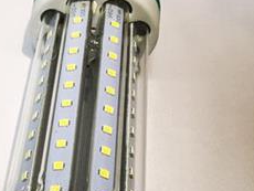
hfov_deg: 28.2
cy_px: 103
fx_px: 463
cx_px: -19
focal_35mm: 63
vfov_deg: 23.3
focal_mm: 4.15
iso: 50
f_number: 2.2
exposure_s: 1/33
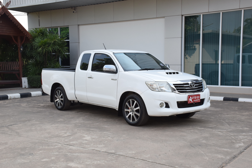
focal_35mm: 48
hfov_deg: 41.1
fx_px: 336
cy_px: 84
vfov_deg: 28.1
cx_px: 126
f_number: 11
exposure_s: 1/500
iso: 1000
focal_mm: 32
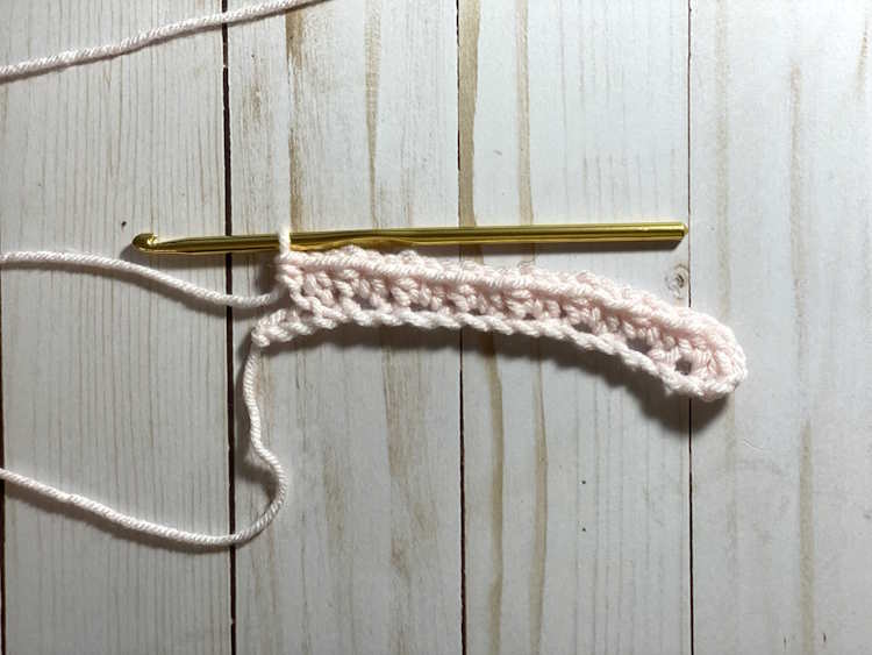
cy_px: 328
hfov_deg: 36.8
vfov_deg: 28.0
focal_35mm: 52
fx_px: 1310
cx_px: 436
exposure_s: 1/120
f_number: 2
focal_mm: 6
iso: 64
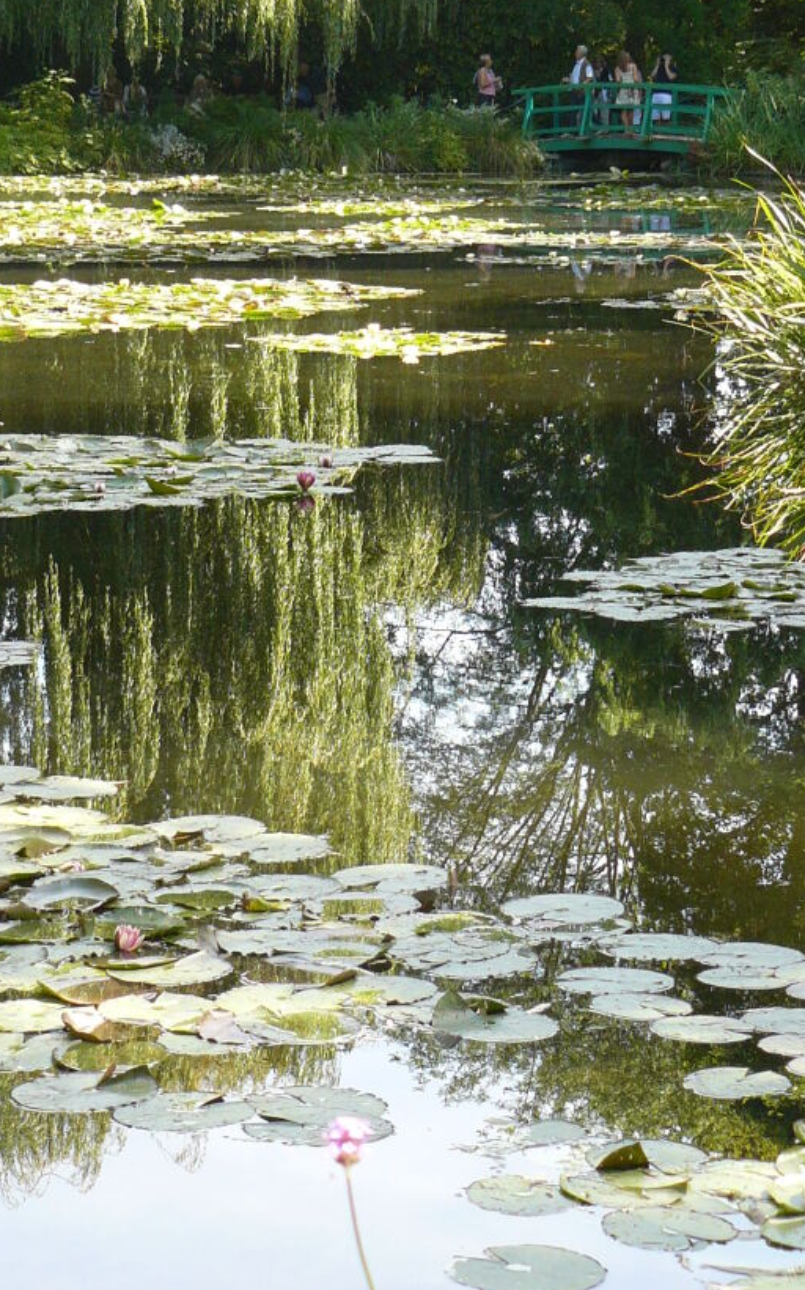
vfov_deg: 19.1
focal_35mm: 108
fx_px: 3794
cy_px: 255
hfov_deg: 12.1
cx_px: 363
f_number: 3.2
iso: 100
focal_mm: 9.6
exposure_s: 1/125
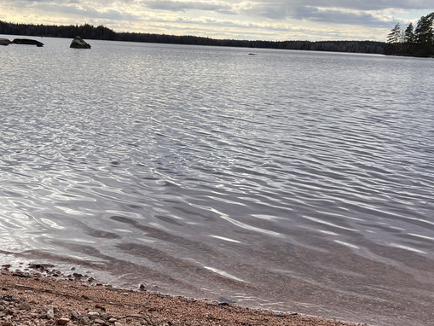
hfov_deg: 38.1
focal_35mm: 49
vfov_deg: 29.6
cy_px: 200
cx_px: 121
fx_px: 614
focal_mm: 5.7
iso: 50
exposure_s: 1/2083
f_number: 1.5
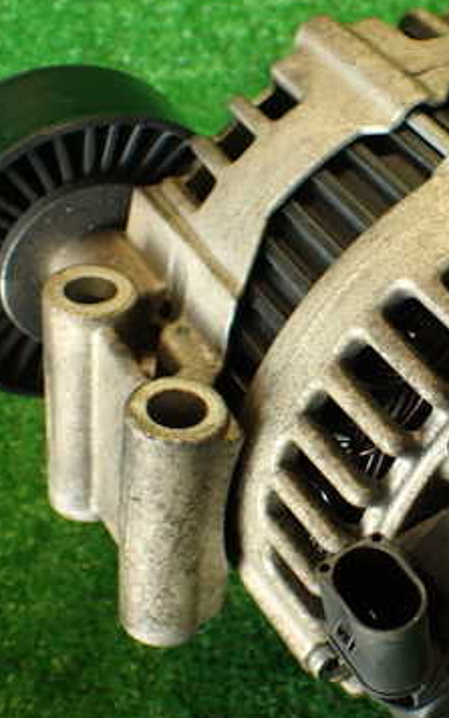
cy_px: 378
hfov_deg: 22.0
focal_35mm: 57
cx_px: 429
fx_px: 1116
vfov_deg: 35.7
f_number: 2.4
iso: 200
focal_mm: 5.79
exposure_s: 1/30
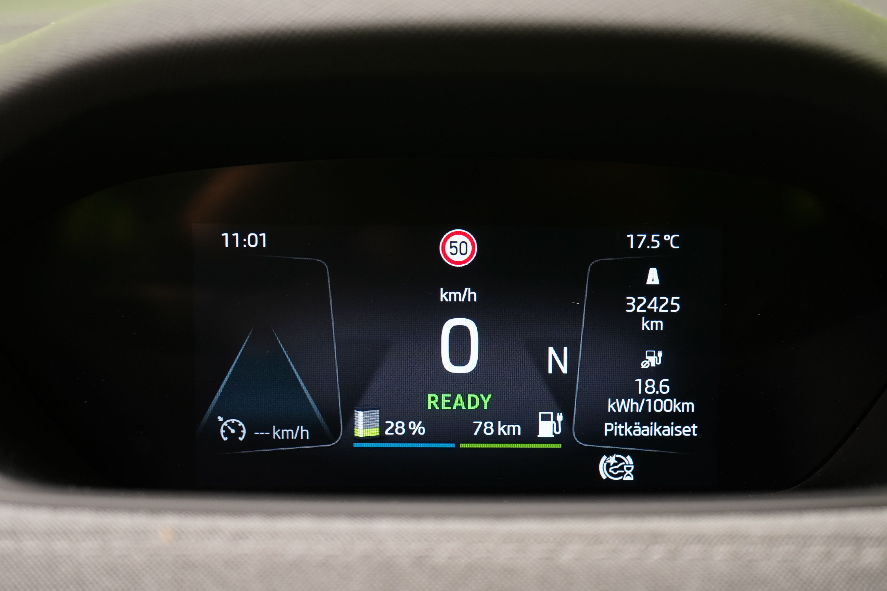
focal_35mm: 69
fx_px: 1700
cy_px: 305
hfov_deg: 29.2
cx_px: 458
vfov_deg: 19.7
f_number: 5.6
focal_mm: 61
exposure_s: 1/20
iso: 1250
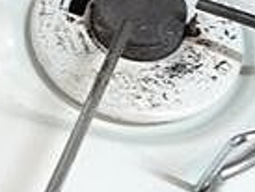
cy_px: 17
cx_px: -26
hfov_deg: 17.0
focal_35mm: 112
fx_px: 826
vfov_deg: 13.1
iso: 800
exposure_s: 1/30
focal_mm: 5.1
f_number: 2
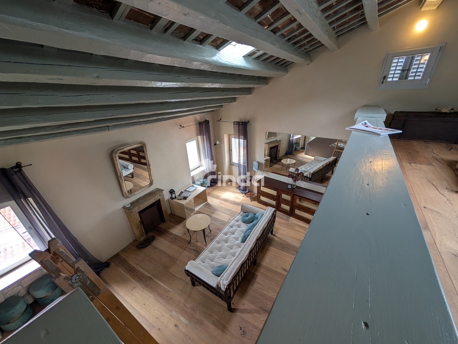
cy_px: 172
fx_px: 159
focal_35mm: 12
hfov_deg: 110.5
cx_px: 229
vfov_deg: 94.6
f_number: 1.7
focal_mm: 2.02
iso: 75
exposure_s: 1/124
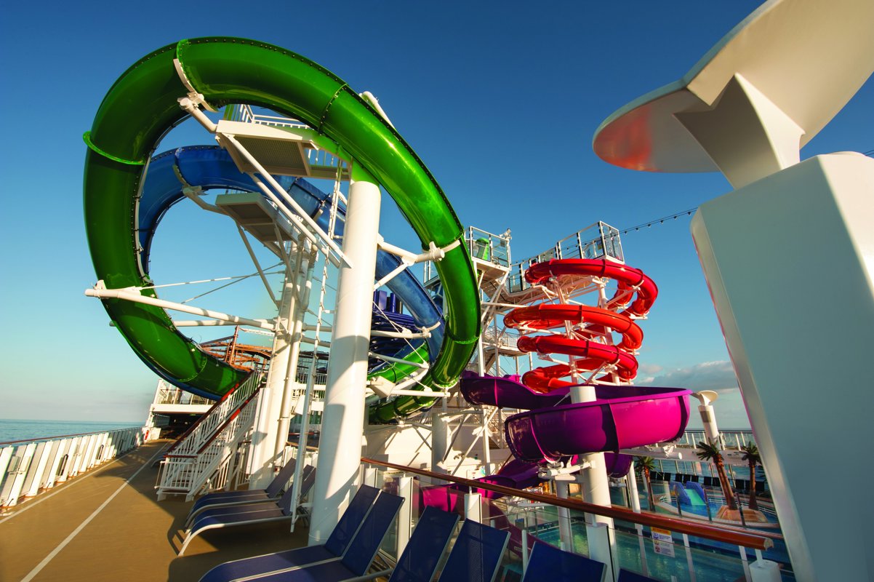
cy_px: 291
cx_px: 437
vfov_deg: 81.1
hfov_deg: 104.3
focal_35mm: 14
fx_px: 340
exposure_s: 1/250
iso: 200
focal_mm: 14
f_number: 14
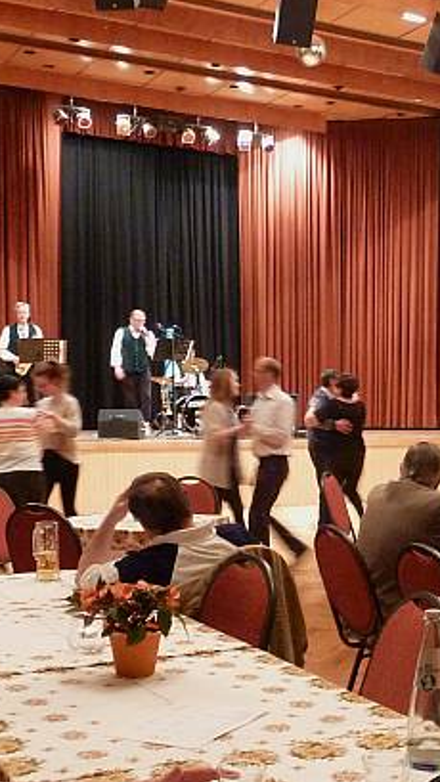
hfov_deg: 22.4
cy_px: 515
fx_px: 1079
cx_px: 409
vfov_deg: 39.4
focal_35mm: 52
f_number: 3.3
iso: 400
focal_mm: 4.1
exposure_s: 1/8
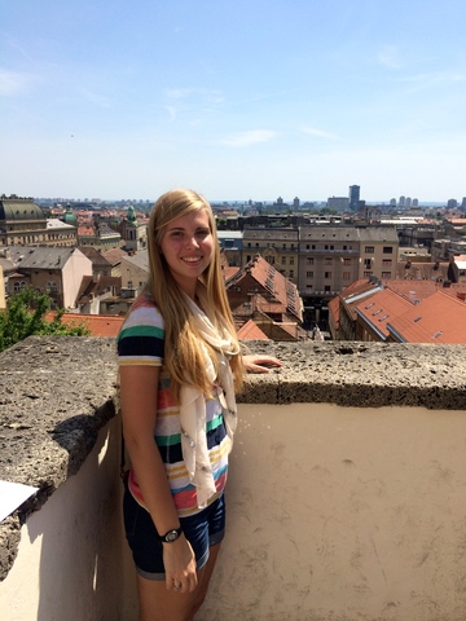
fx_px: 521
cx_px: 233
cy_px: 310
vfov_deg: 61.7
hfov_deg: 48.2
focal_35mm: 29
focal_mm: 4.15
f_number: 2.2
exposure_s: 1/2283
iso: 32
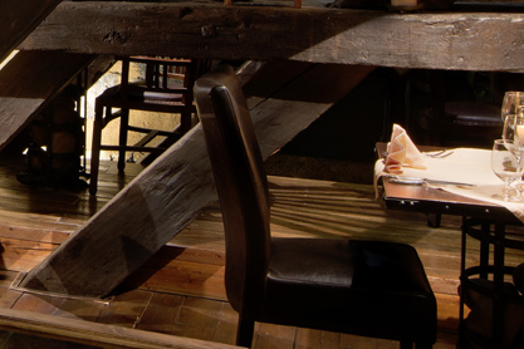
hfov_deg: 26.0
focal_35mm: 69
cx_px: -113
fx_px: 1004
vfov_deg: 18.8
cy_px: -52
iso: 100
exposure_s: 4
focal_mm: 16
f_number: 13
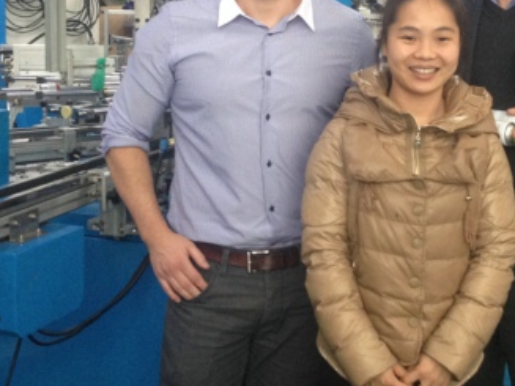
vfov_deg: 19.5
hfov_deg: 25.8
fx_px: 1115
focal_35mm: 75
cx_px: 362
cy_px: 87
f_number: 2.4
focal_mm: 4.28
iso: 200
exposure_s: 1/20
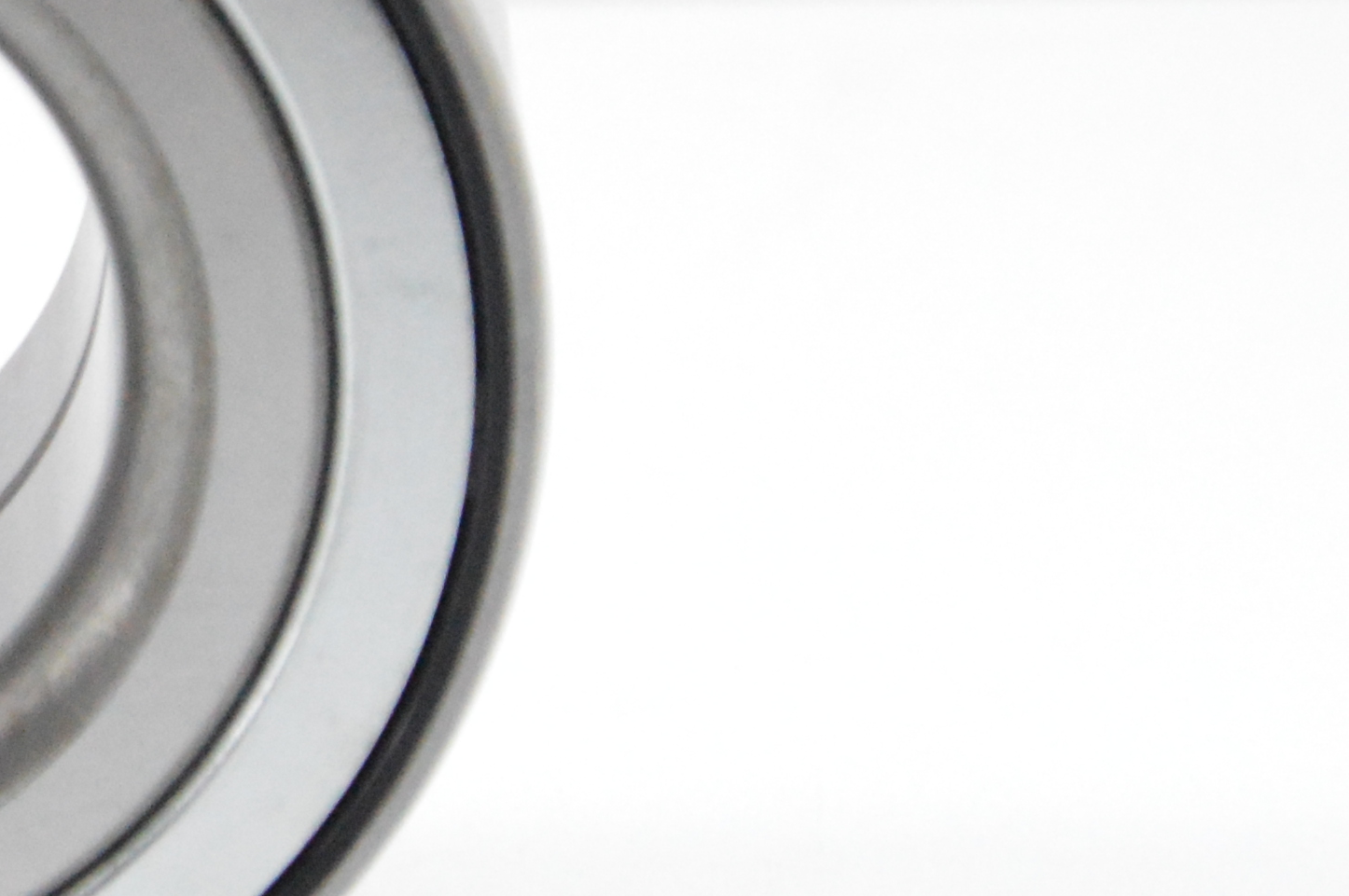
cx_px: -427
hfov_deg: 5.0
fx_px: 15423
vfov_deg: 3.3
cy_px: 227
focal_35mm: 412
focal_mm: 66
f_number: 7.1
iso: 3200
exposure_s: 1/100
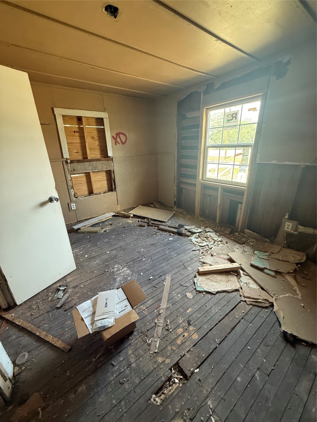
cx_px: 158
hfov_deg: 85.7
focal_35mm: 14
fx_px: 171
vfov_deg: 102.1
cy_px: 211
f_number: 2.2
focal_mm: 2.22
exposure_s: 1/60
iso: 400
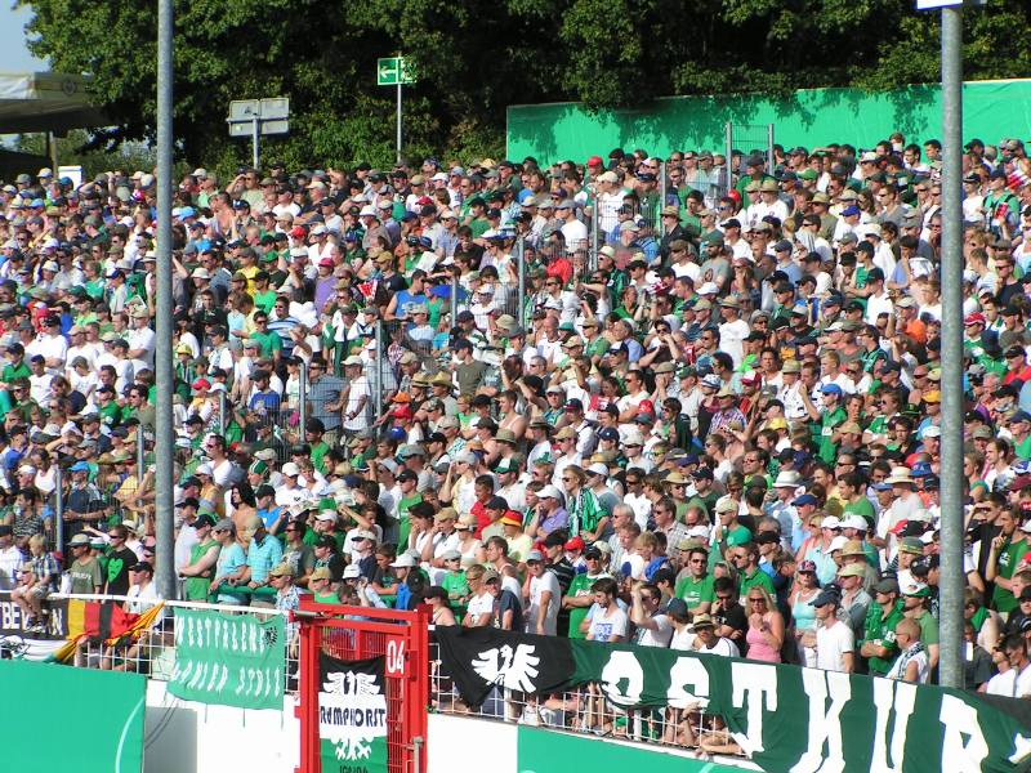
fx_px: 4885
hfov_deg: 12.0
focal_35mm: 164
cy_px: 386
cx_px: 516
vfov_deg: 9.1
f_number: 6.3
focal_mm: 25.1
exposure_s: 1/400
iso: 50
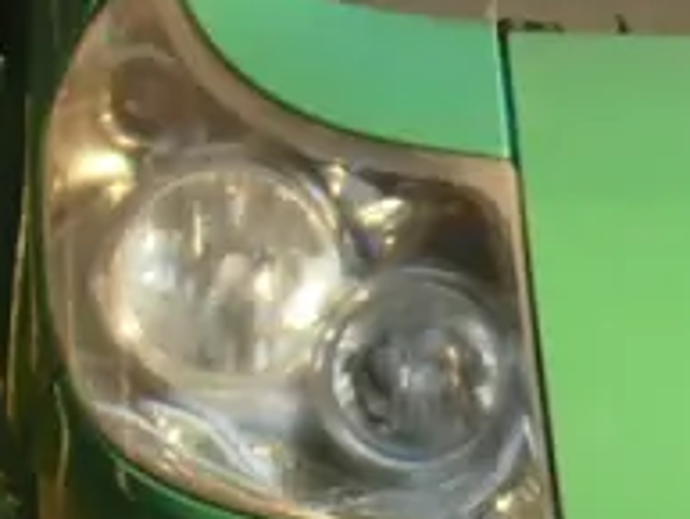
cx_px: 1312
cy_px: 272
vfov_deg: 3.5
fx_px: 8457
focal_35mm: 424
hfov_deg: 4.6
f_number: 4.5
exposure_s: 1/250
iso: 100
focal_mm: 10.5
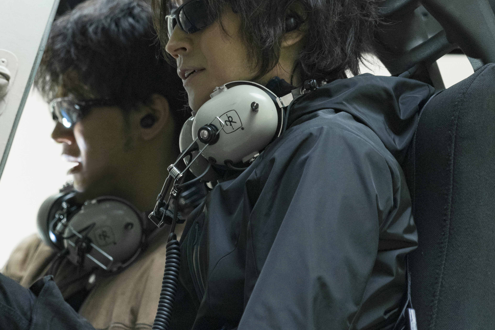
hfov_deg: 6.0
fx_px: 4688
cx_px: 182
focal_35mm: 341
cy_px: 118
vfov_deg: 4.0
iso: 10000
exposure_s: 1/100
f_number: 6.3
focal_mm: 240
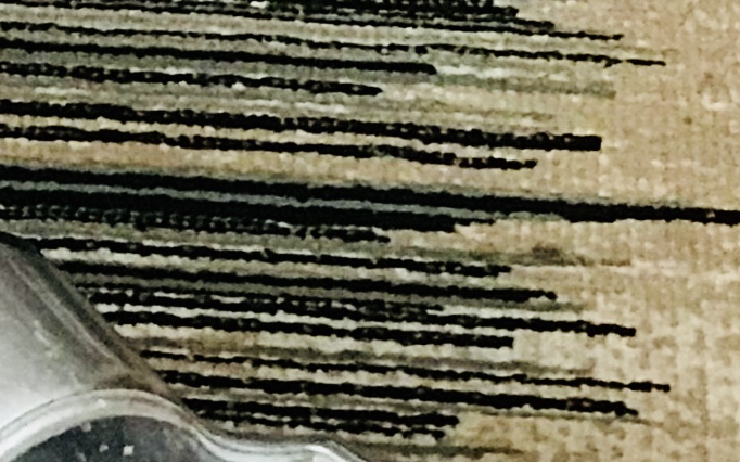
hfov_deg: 5.8
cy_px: 24
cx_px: -560
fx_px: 7199
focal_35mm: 357
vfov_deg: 3.7
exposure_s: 1/50
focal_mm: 6.6
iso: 320
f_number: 2.8
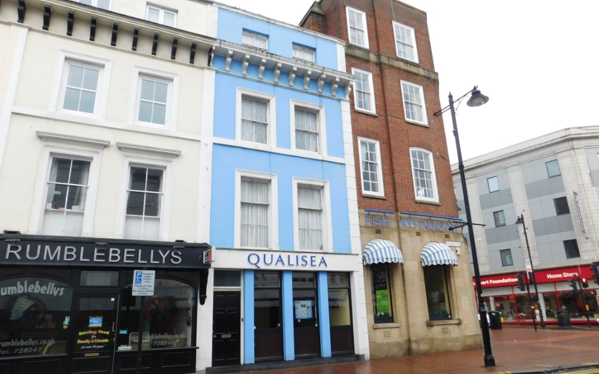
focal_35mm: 25
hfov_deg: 72.6
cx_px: 301
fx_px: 408
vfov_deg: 49.2
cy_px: 195
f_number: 3
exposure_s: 1/400
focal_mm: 4
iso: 125
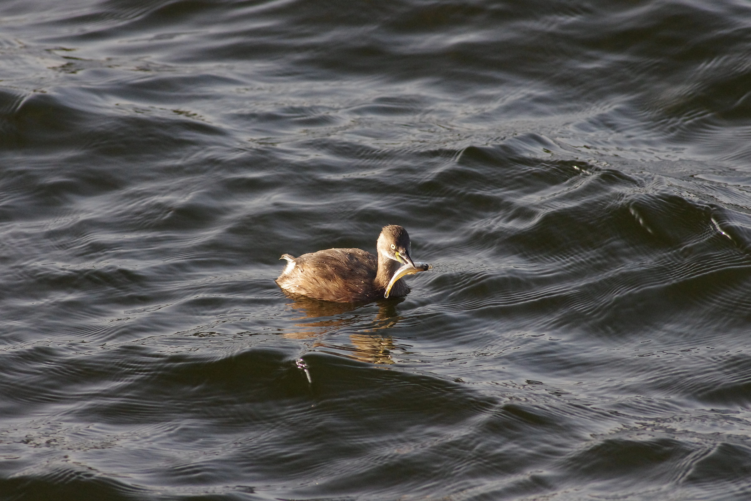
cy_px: 250
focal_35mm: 840
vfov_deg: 1.6
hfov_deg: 2.5
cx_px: 376
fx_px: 17522
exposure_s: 1/800
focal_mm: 560
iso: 2500
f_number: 8
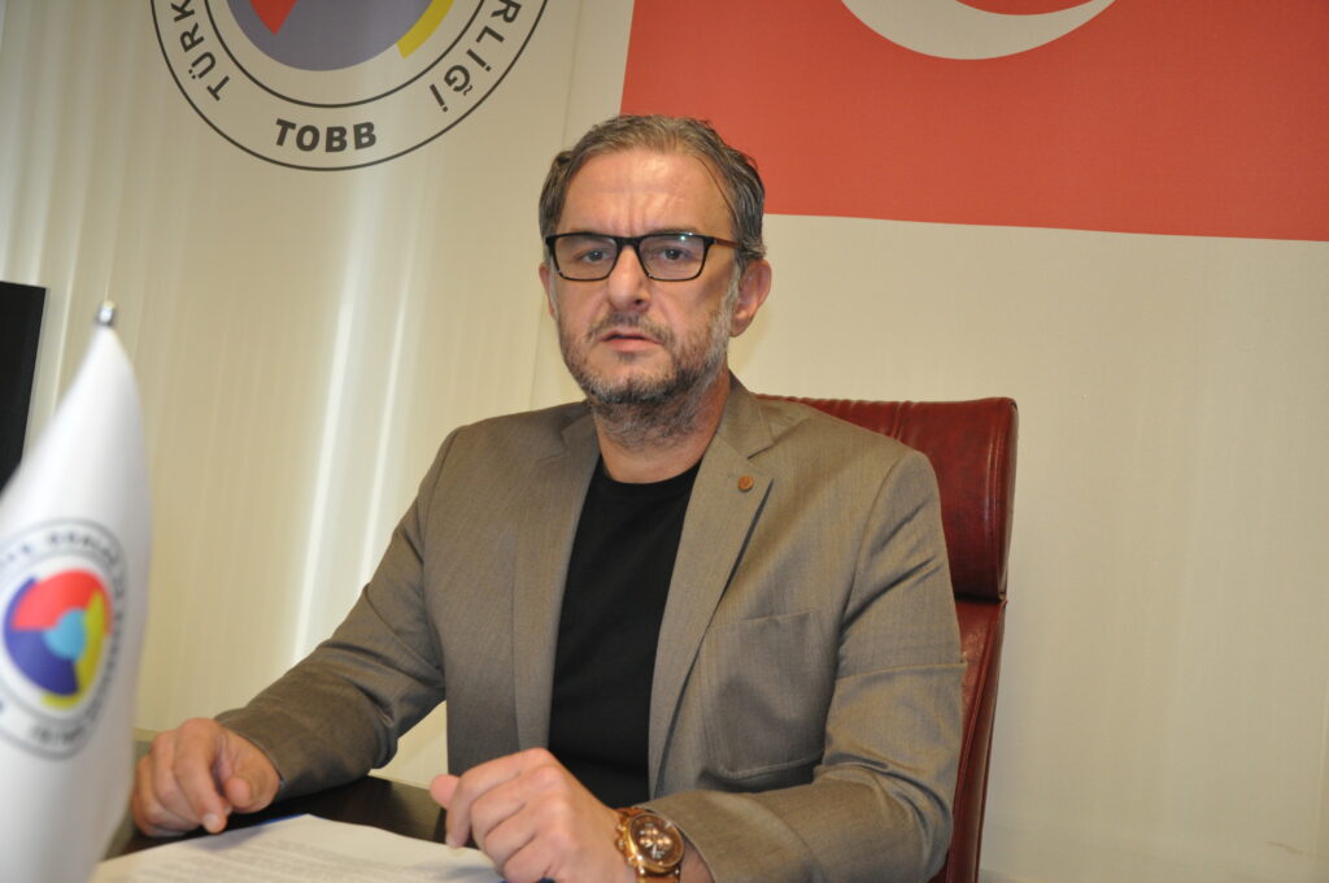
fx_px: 1438
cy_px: 442
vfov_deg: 34.1
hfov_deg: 49.6
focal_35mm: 39
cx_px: 664
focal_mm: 26
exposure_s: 1/60
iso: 800
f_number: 4
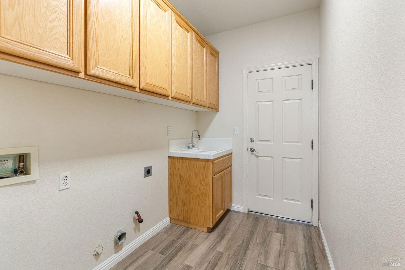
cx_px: 202
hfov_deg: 96.8
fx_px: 180
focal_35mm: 16
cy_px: 135
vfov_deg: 73.7
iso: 2500
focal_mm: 16
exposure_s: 1/6
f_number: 8
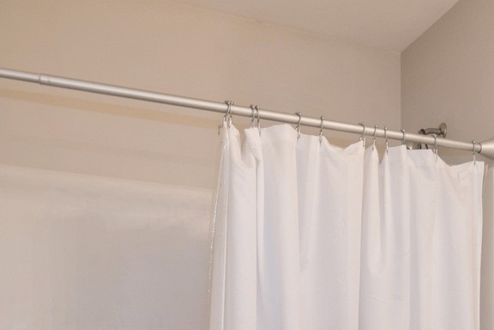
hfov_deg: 36.7
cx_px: 460
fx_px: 686
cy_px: 369
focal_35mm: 50
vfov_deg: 25.0
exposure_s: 1/2
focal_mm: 12
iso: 100
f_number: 9
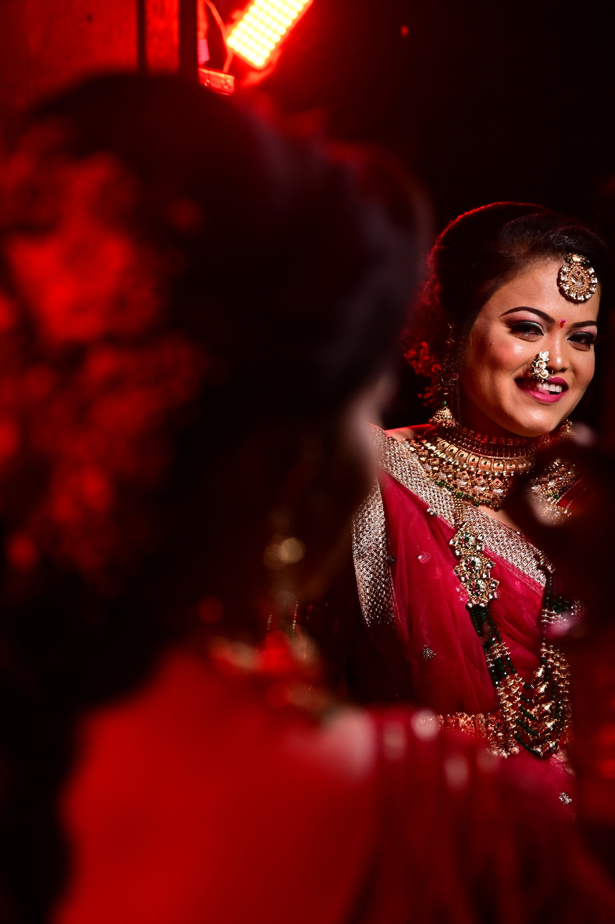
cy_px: 572
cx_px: 319
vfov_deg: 24.1
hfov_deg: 16.2
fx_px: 2155
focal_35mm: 84
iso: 640
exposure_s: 1/160
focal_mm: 62
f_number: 2.8
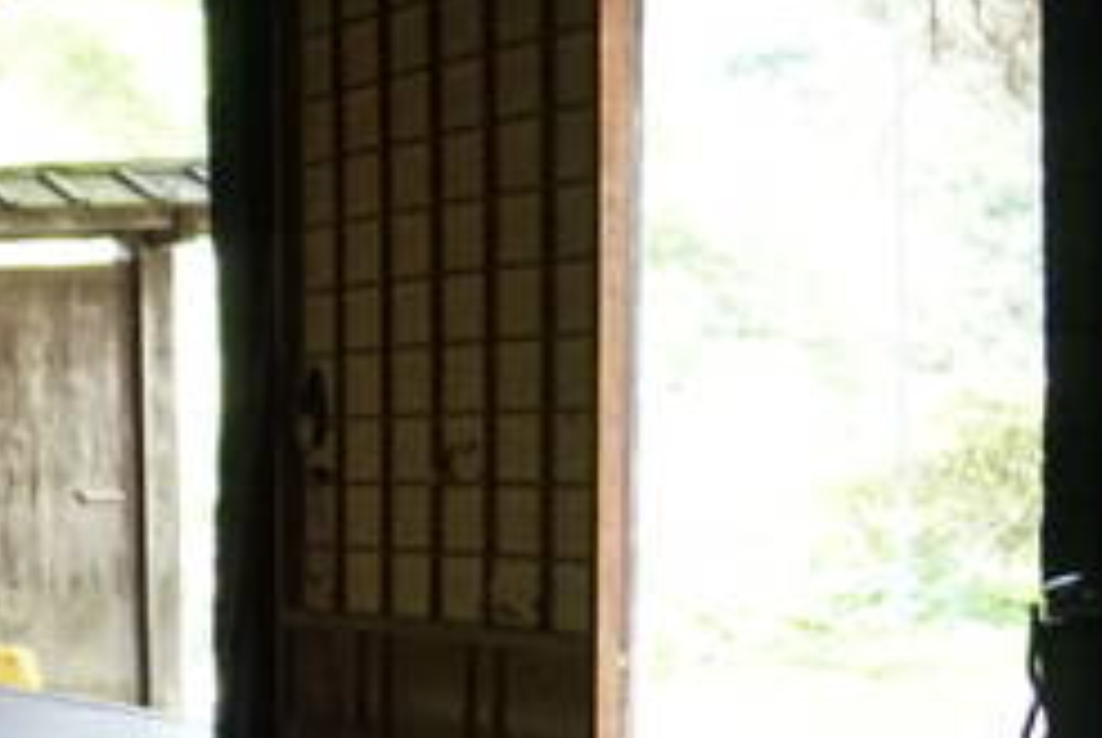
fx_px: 3371
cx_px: -1115
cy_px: 727
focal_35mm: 110
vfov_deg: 12.4
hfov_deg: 15.0
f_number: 3.5
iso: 3200
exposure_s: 1/160
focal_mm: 18
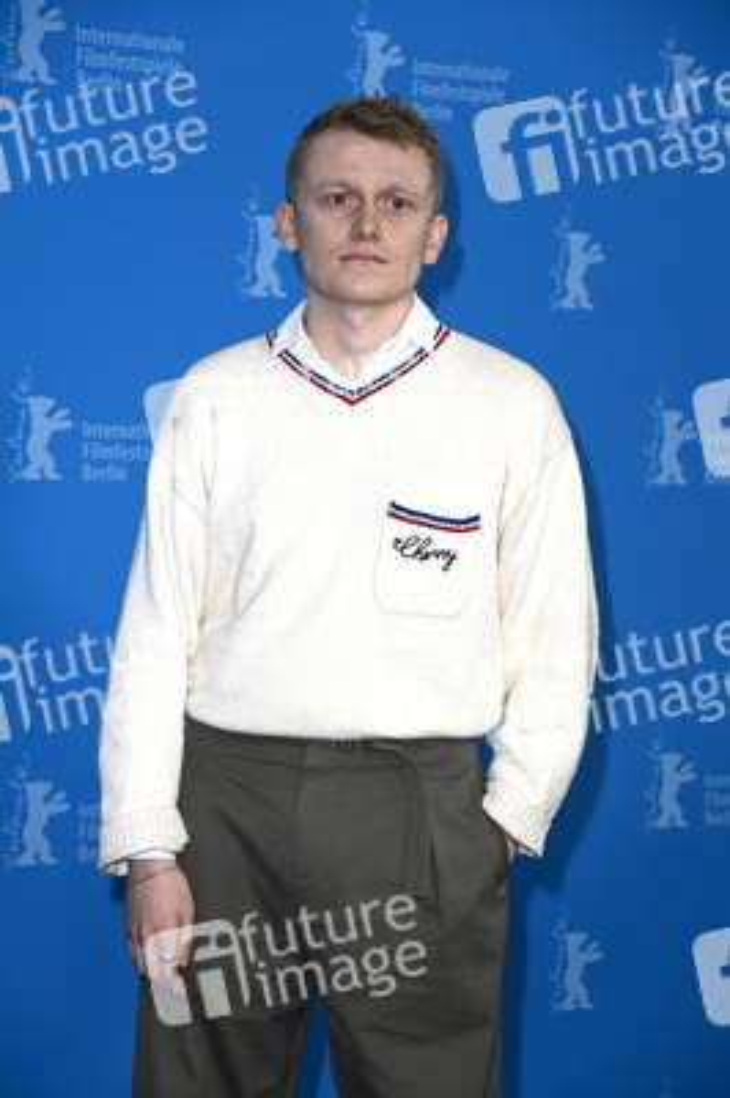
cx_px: 365
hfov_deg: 13.7
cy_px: 549
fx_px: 3047
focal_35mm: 100
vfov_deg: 20.4
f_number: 5.6
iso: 640
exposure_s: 1/250
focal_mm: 100
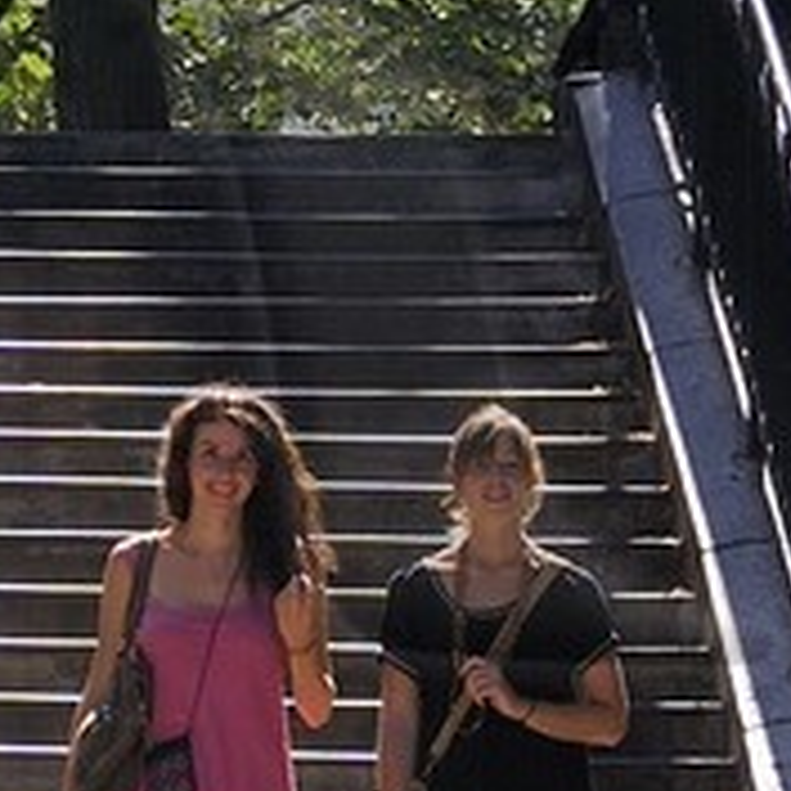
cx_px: -526
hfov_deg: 3.2
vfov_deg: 3.2
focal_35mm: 539
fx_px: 13935
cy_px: -67
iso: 200
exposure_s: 1/160
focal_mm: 70
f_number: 11
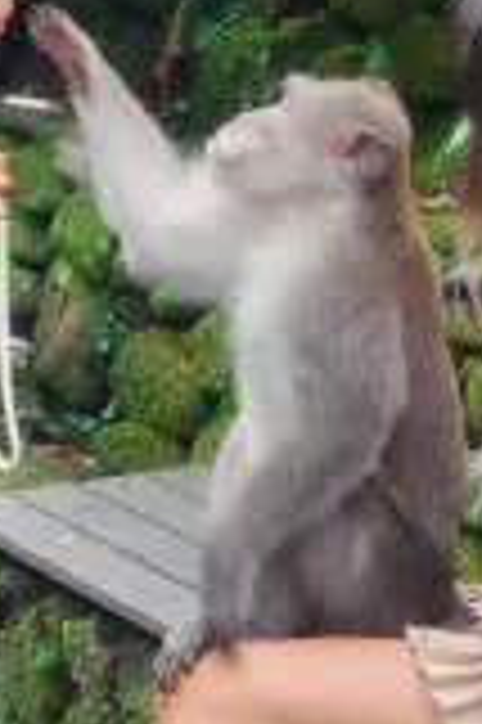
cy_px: 36
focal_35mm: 174
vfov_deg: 11.7
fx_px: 3502
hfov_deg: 7.9
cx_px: 223
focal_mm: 26
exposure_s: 1/40
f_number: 2.8
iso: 200
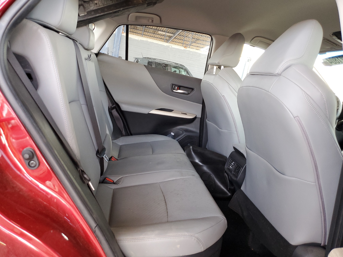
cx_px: 172
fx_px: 258
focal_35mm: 26
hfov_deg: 67.3
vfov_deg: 53.1
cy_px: 128
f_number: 1.5
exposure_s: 1/60.2
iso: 120
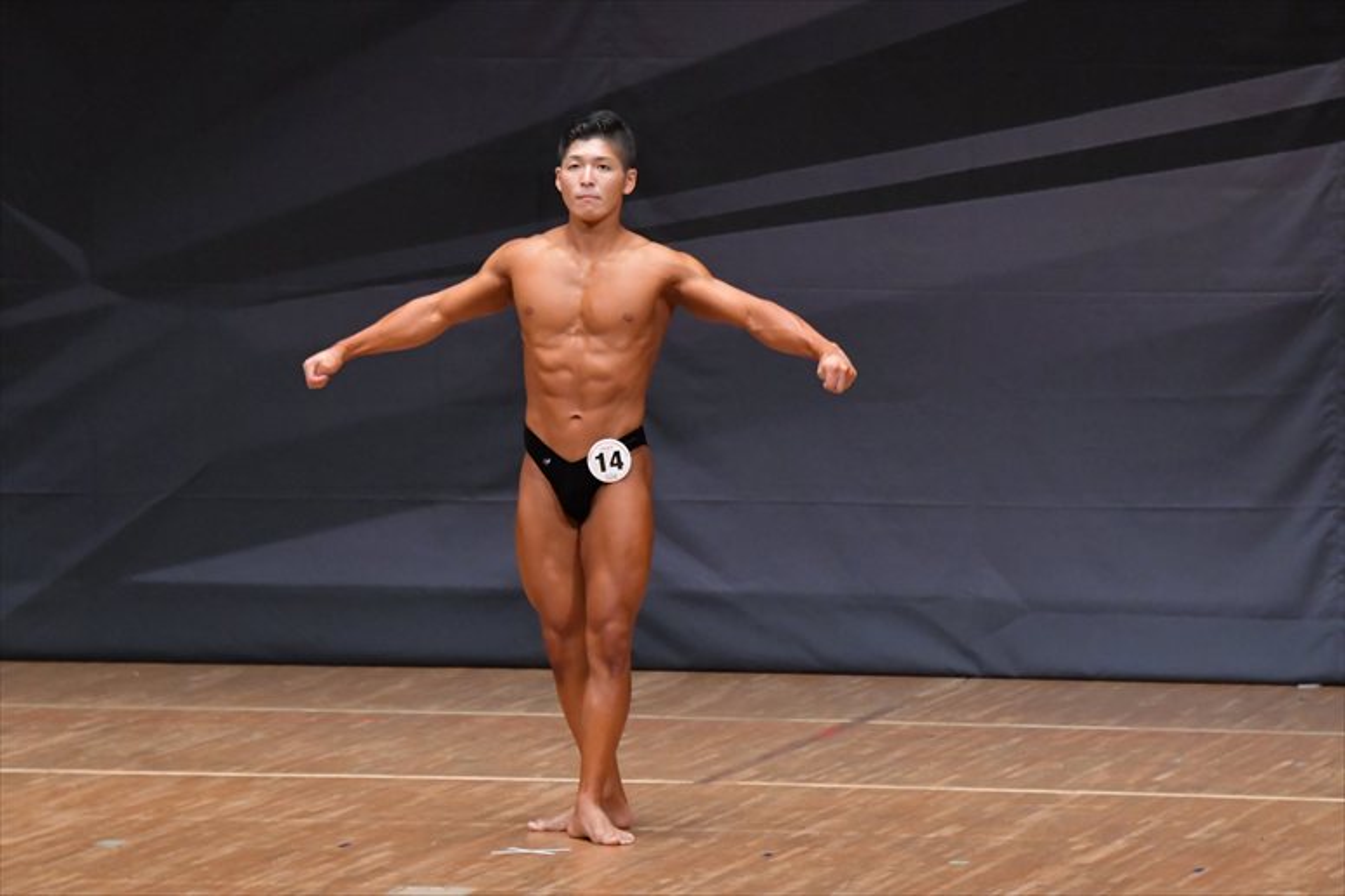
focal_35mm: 285
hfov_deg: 7.2
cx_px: 672
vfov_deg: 4.8
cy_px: 448
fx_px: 10643
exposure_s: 1/400
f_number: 5.6
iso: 6400
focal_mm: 190
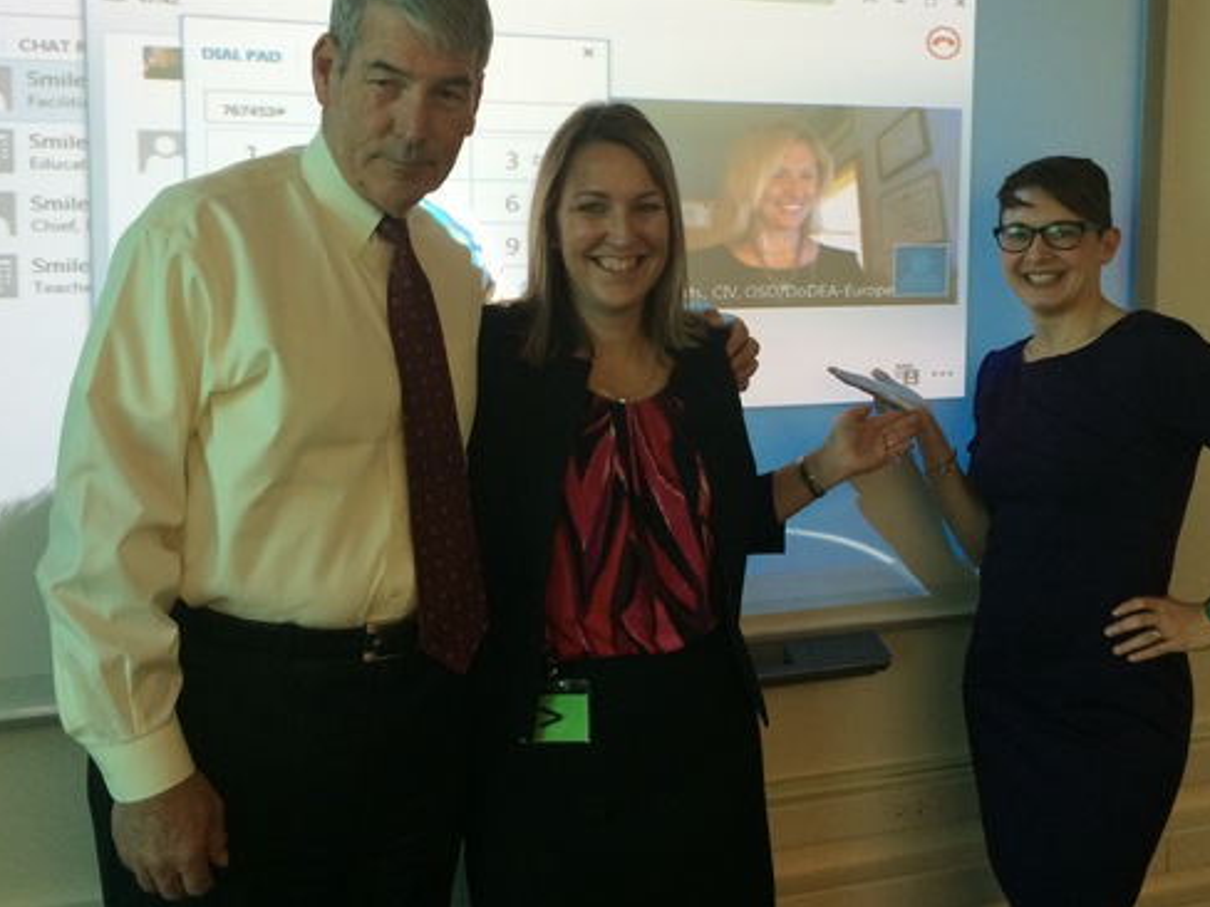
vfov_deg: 37.4
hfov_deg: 48.8
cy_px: 317
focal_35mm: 38
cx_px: 704
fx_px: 1328
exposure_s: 1/30
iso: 40
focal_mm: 4.15
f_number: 2.2
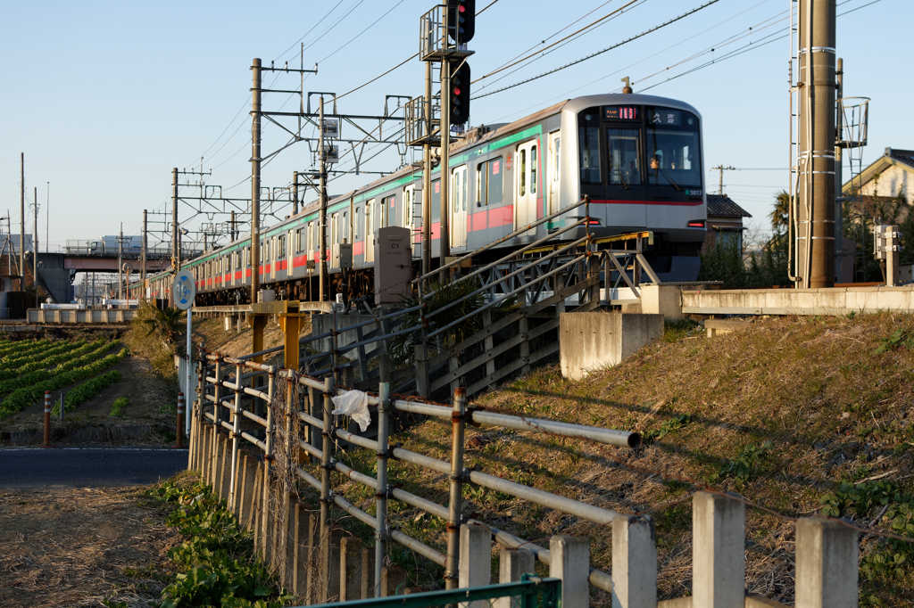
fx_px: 1332
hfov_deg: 37.9
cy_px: 304
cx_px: 457
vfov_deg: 25.7
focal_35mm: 52
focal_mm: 35
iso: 100
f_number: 4
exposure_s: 1/400
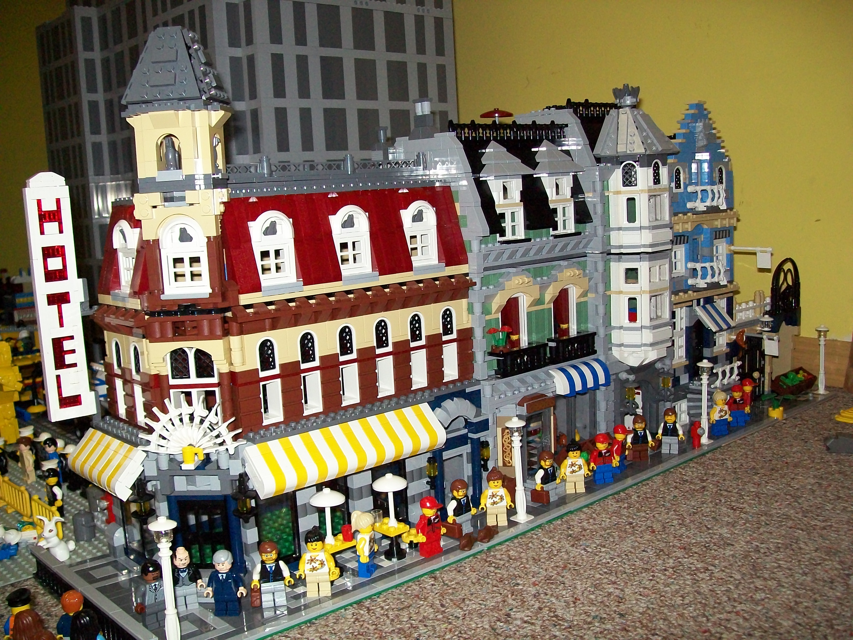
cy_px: 320
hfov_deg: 51.4
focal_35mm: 36
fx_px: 887
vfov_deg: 39.7
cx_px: 426
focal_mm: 6
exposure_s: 1/60
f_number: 2.7
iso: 160
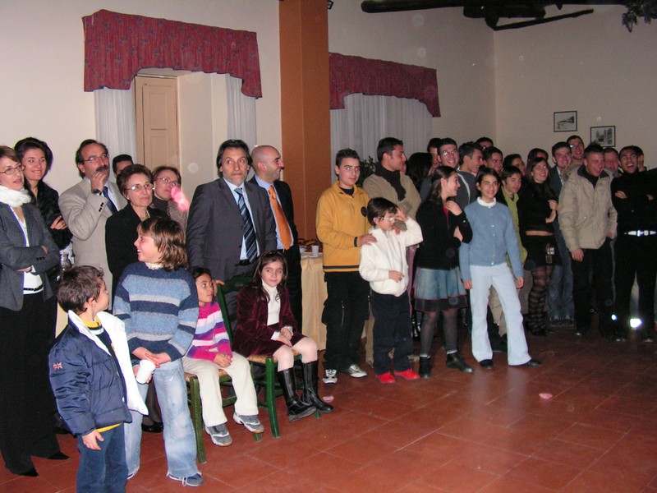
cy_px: 246
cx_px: 328
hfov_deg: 51.4
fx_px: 683
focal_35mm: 36
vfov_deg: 39.7
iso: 200
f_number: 3.2
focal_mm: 6
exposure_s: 1/40
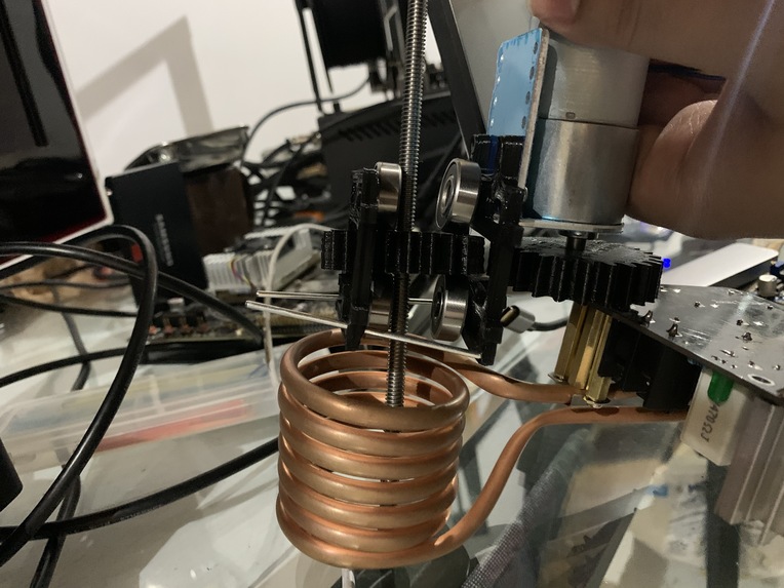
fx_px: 589
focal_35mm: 26
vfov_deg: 53.1
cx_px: 392
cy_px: 294
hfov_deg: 67.3
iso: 800
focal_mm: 4.25
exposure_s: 1/24
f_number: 1.8
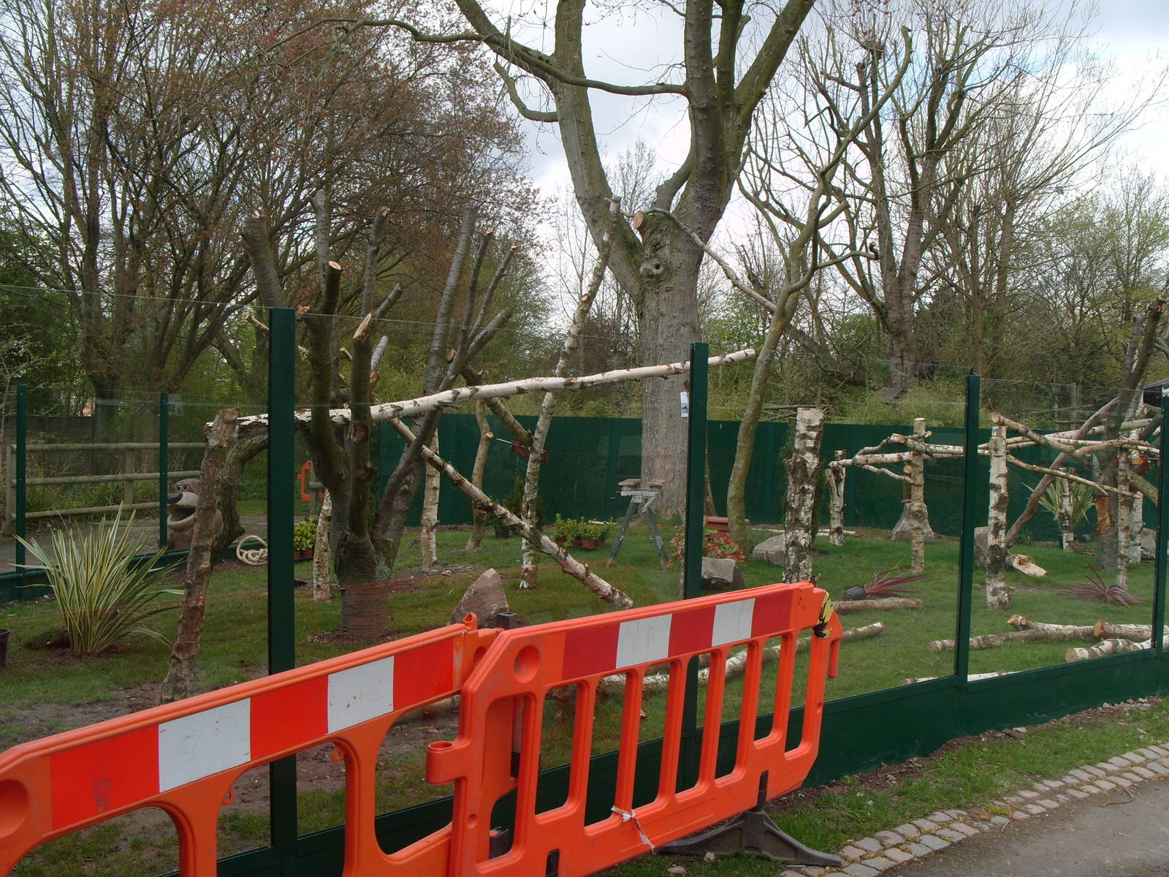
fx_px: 1182
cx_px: 584
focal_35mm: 35
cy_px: 438
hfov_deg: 52.6
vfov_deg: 40.7
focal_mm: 7.8
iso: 80
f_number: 4.8
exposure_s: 1/180
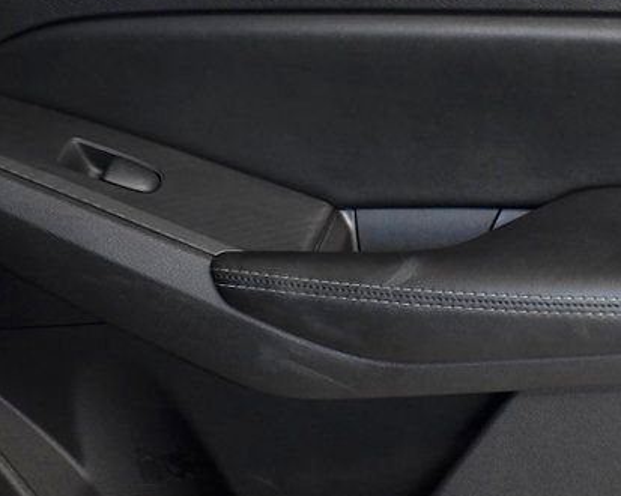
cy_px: 166
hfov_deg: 12.3
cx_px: 432
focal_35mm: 156
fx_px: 2866
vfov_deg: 9.9
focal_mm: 45
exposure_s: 1/250
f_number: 4.5
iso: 2500
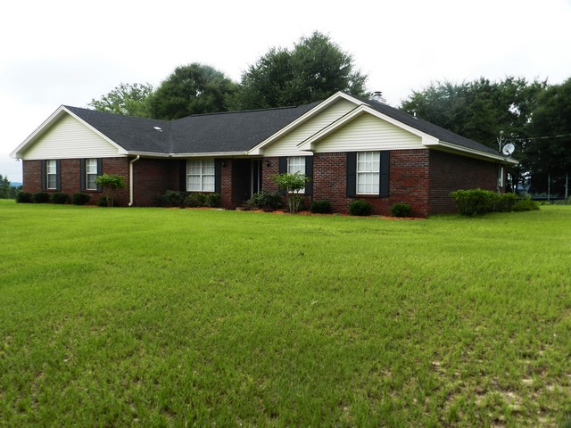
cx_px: 286
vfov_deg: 44.2
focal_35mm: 32
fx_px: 528
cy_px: 214
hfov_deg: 56.8
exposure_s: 1/800
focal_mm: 5.6
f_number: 3.7
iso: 160
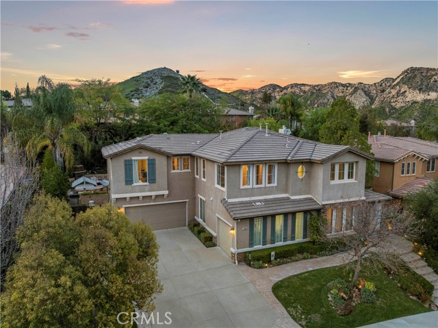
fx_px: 303
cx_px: 219
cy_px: 164
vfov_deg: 56.8
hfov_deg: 71.6
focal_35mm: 24
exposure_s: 1/30
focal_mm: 12.29
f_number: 4.5
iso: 800
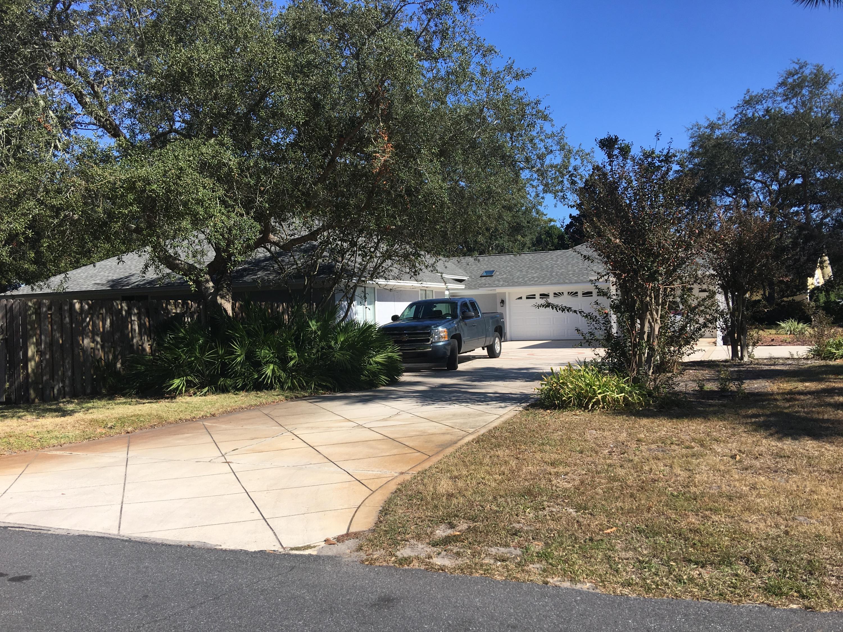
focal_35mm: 29
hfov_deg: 61.7
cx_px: 422
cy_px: 316
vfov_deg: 48.2
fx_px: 706
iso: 25
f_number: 2.2
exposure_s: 1/1479
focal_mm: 4.15
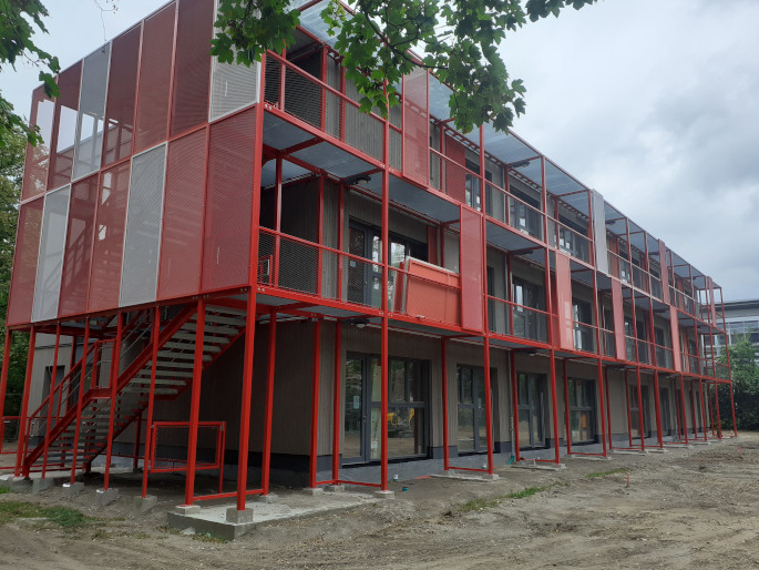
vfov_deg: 49.8
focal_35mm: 28
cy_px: 281
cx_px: 367
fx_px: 614
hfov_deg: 63.4
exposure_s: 1/364
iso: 40
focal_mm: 3.6
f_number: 1.9
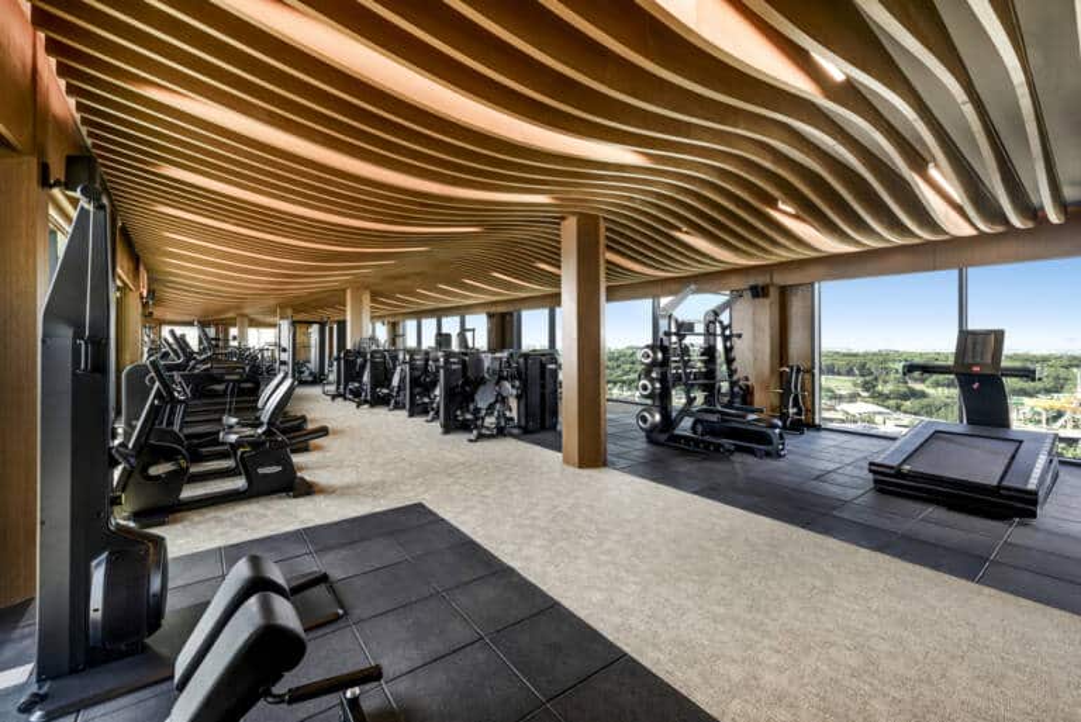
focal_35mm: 14
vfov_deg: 81.3
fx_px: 421
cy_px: 361
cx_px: 540
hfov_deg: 104.2
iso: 100
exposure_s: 1/8
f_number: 11
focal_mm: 14
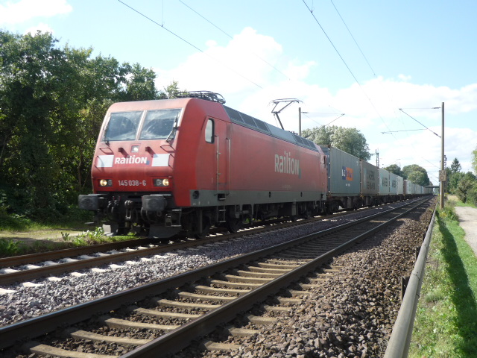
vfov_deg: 37.7
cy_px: 179
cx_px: 238
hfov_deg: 49.0
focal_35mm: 38
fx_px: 524
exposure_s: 1/500
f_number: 2.9
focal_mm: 6.3
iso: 100
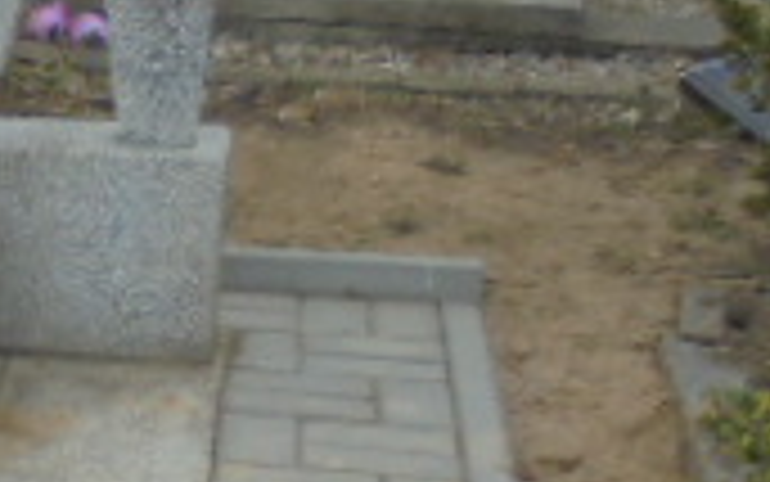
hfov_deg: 15.3
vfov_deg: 11.3
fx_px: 2414
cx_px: -666
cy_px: 491
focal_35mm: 115
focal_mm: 5.3
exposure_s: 1/200
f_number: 3.7
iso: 100
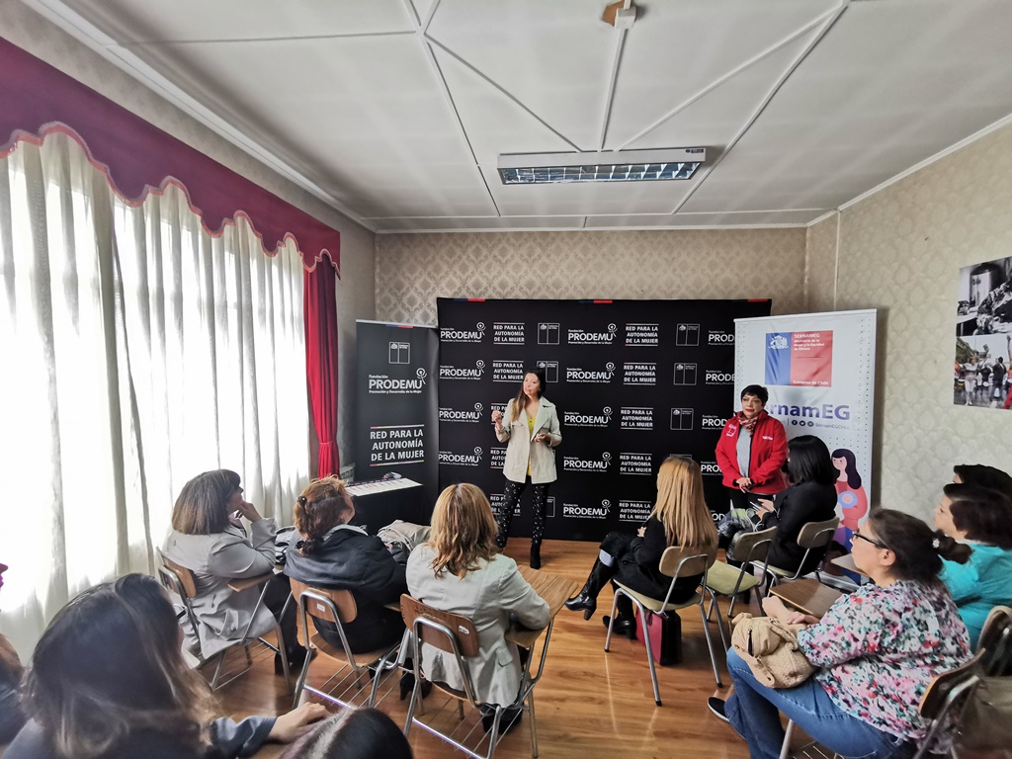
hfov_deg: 94.5
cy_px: 380
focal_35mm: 16
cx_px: 506
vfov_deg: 78.1
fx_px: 468
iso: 200
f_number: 2.2
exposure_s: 1/50
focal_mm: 2.35
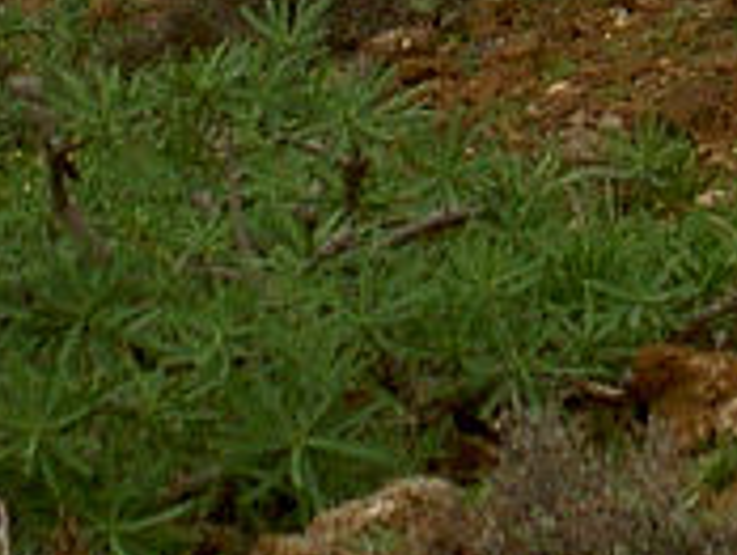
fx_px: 14988
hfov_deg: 2.8
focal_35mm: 703
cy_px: -864
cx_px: 529
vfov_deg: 2.1
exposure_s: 1/250
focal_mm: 16.8
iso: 50
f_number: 4.9
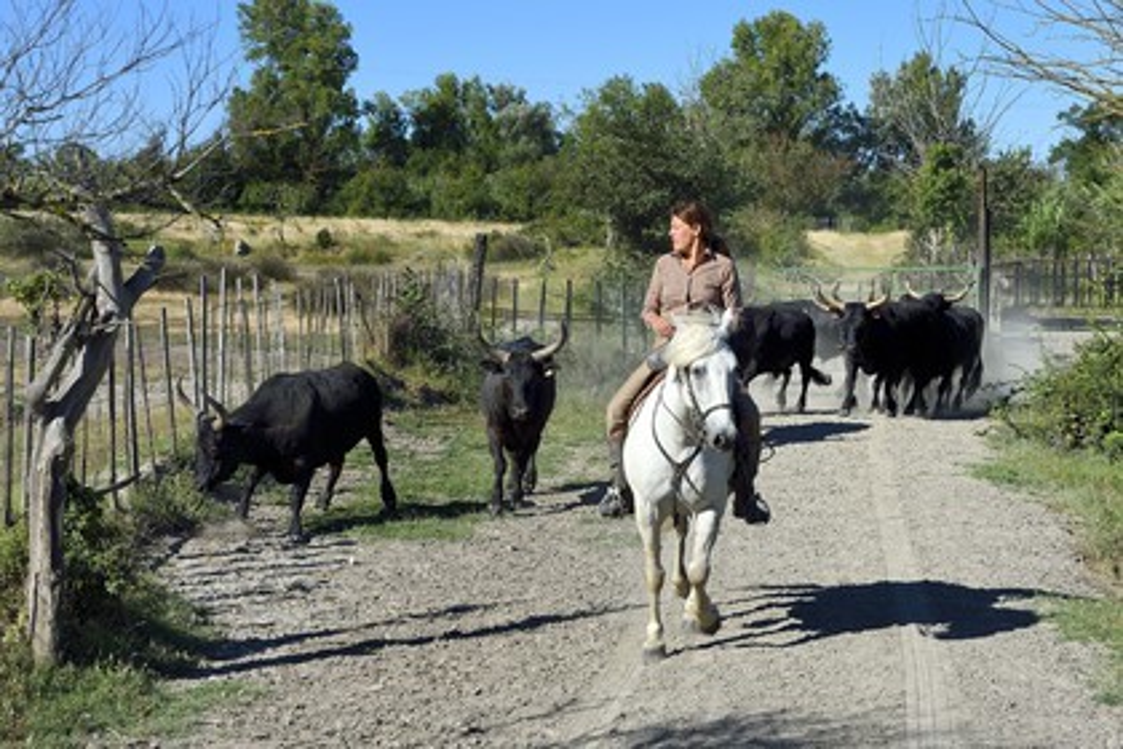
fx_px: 2183
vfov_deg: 19.5
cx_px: 562
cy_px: 374
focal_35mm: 70
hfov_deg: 28.8
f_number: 8
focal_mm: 70
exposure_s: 1/1000
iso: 400
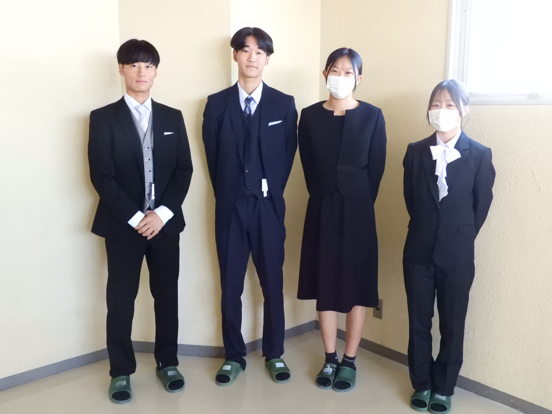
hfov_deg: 52.6
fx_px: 558
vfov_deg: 40.7
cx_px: 276
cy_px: 207
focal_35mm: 35
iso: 1600
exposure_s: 1/60
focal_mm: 6.3
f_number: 3.8
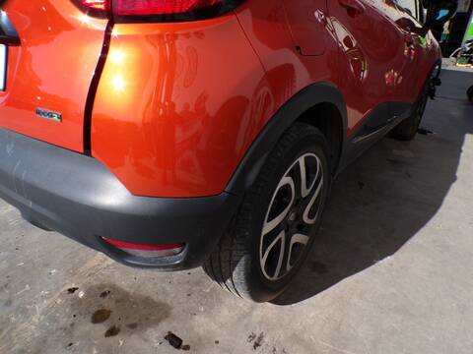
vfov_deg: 56.8
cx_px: 236
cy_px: 177
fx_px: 328
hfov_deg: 71.6
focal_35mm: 24
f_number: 5.8
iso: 100
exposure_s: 1/340
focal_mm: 4.3
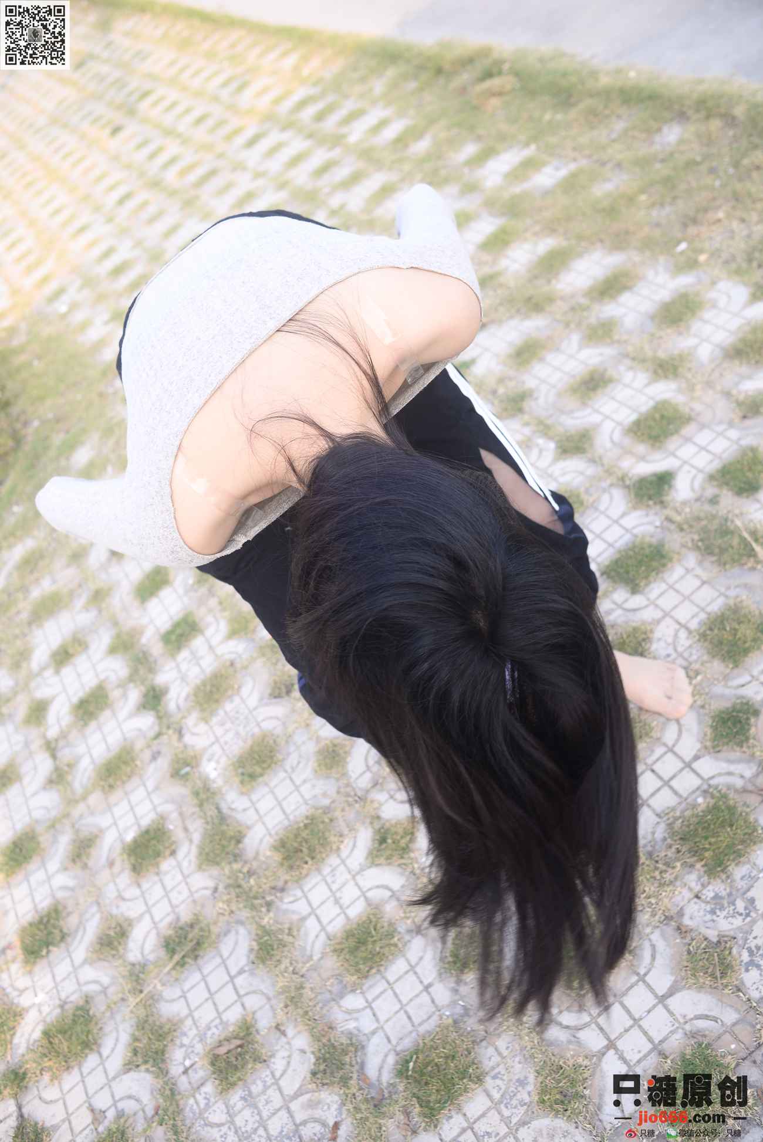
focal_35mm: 35
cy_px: 571
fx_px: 1111
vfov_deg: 54.4
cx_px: 382
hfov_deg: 37.9
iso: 100
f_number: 5.6
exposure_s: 1/125
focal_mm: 35
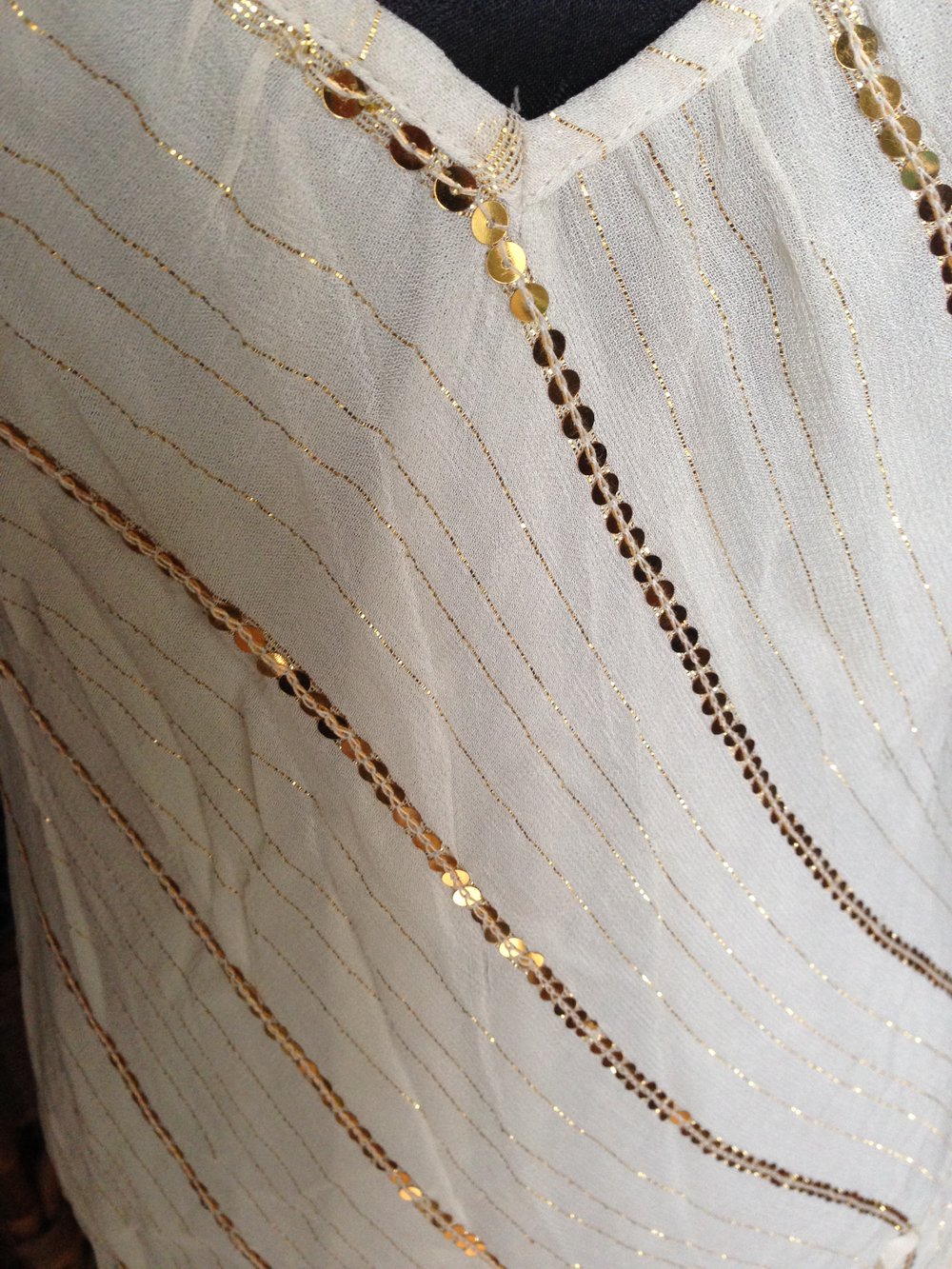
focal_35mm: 33
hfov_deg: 43.0
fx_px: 1210
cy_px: 634
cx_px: 476
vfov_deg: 55.3
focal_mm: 4.12
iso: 160
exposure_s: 1/20
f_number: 2.4
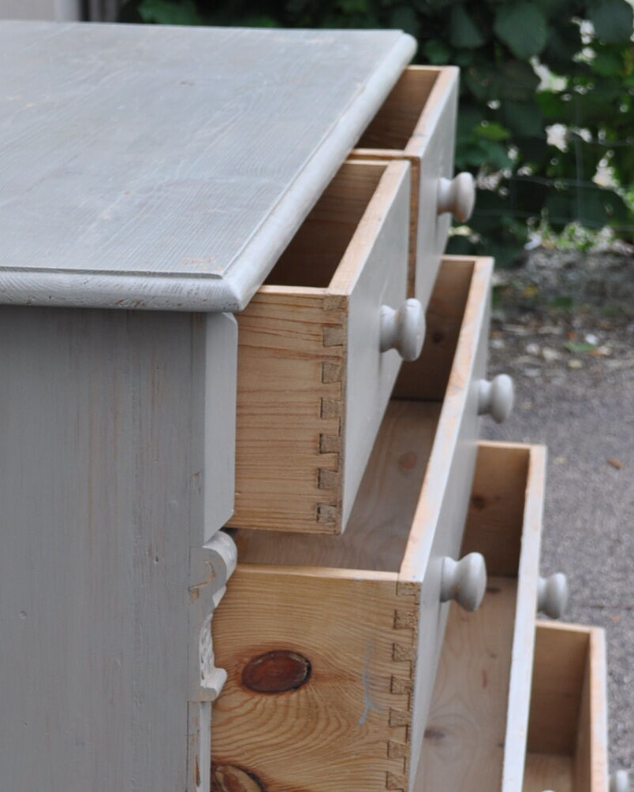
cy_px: 750
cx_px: 108
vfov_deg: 18.4
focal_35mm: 102
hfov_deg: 15.0
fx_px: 2392
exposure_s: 1/125
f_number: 5.6
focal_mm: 34
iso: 250
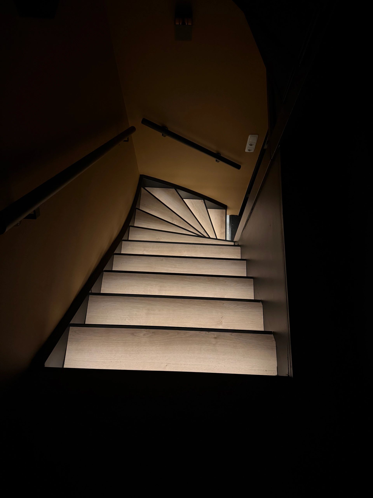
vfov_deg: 71.6
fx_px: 345
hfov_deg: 56.8
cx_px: 186
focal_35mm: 24
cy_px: 249
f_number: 1.78
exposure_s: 1/29
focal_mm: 6.76
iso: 1000
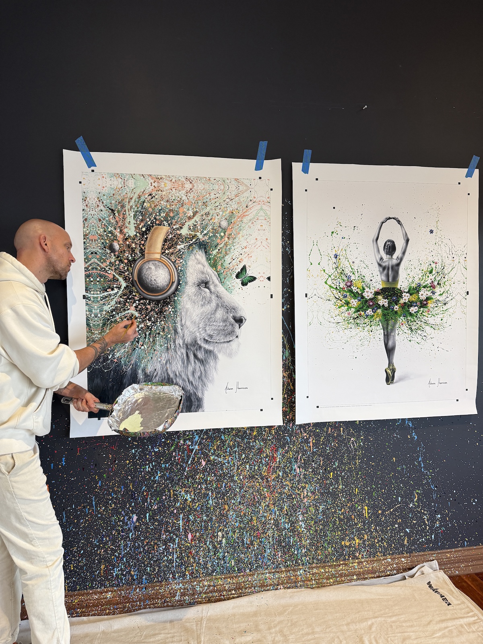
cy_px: 322
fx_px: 446
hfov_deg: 56.8
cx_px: 242
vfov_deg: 71.6
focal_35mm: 24
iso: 160
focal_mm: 6.76
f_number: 1.78
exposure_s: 1/100
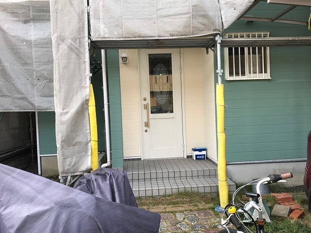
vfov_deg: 49.7
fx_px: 252
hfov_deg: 63.4
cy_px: 116
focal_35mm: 28
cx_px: 156
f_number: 1.8
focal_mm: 3.99
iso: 20
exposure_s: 1/374
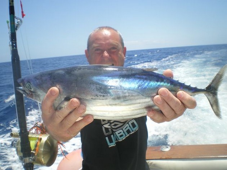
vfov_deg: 39.6
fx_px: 236
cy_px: 85
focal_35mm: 36
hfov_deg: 51.4
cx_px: 114
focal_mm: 6.3
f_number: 4.6
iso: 50
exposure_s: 1/400
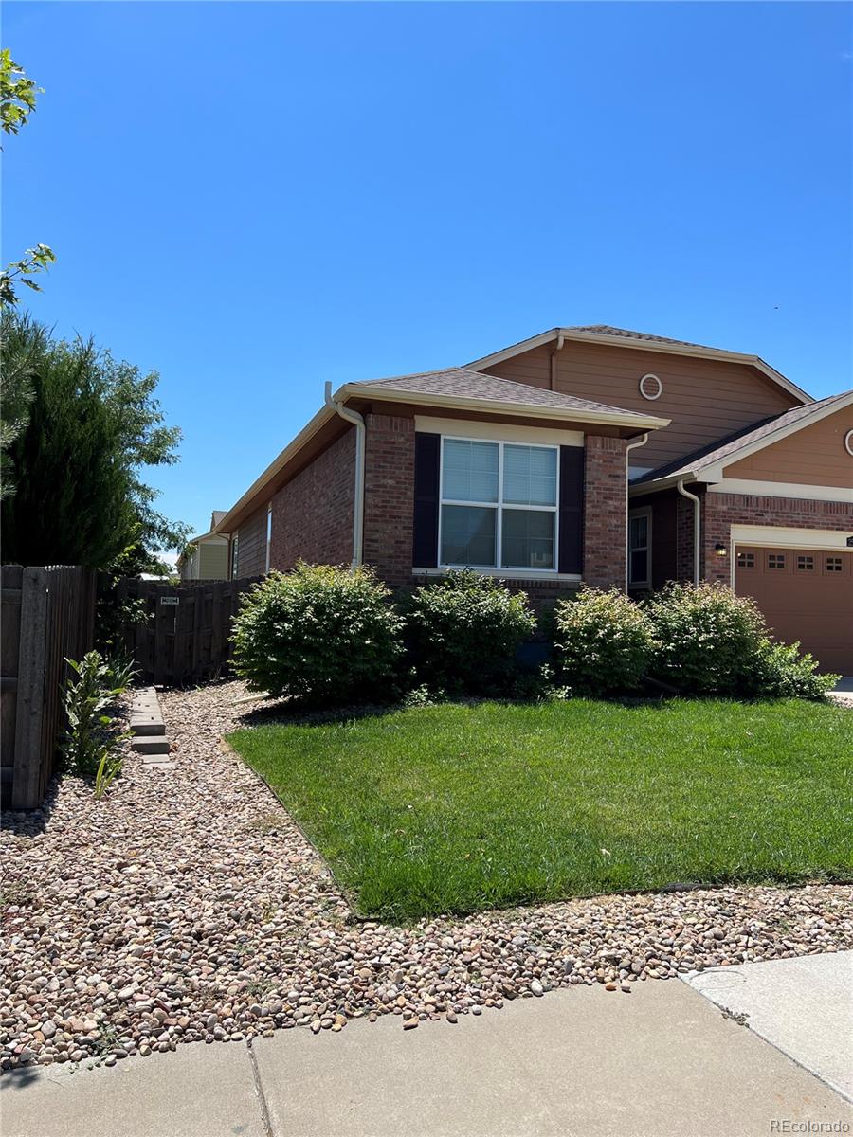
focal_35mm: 26
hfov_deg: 53.1
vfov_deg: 67.3
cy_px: 568
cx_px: 426
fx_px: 854
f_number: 1.5
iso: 50
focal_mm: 5.7
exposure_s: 1/3968
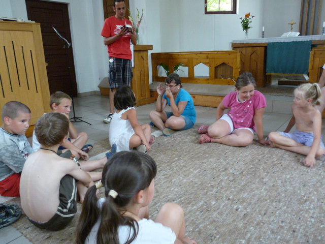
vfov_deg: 51.4
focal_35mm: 27
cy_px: 122
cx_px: 162
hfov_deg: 65.3
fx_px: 253
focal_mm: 4.8
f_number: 2.8
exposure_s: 1/13
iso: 400
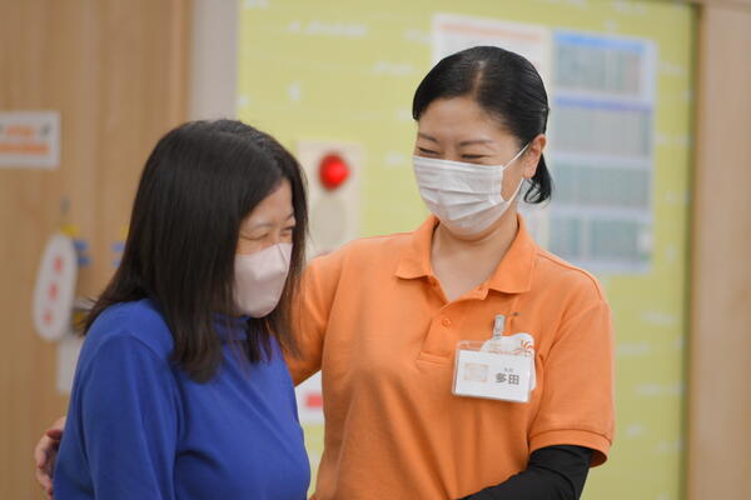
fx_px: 2649
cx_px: 376
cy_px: 250
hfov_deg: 16.1
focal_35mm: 127
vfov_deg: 10.8
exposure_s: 1/200
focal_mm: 85
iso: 200
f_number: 1.8
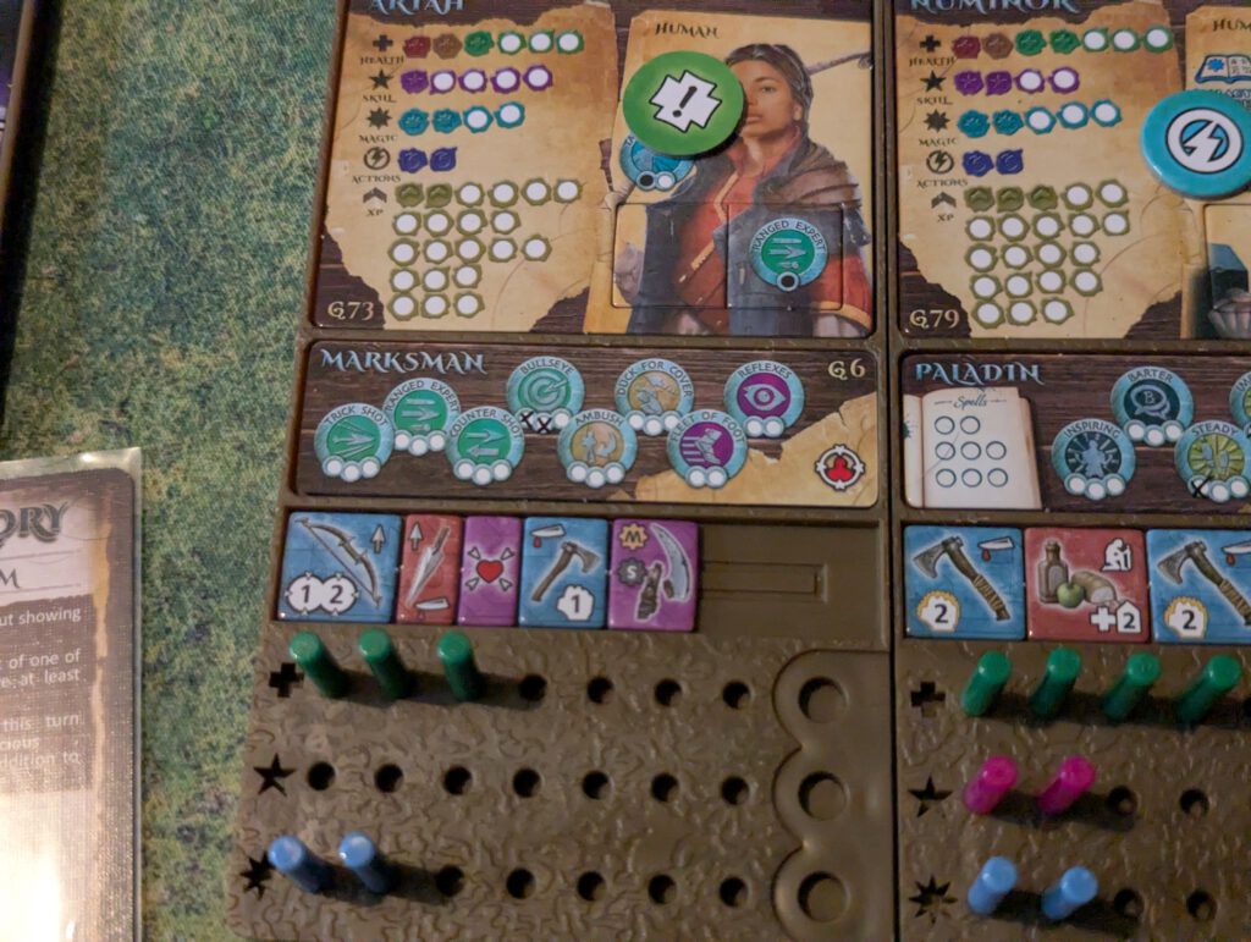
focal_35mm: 48
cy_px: 471
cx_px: 626
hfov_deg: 39.6
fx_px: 1737
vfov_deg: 30.3
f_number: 1.85
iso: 1313
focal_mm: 6.81
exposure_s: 1/116
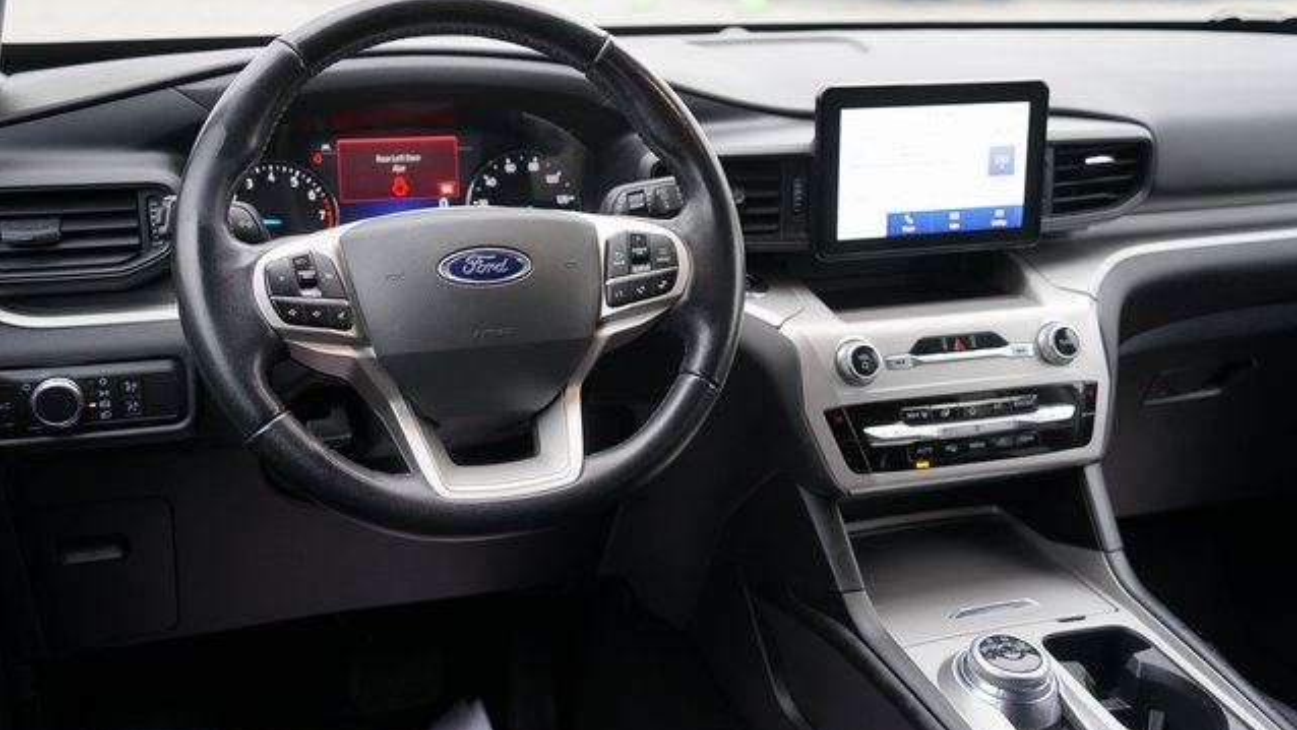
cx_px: 648
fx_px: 1410
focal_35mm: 41
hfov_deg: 49.4
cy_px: 316
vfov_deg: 29.0
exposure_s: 1/60
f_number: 4
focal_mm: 39
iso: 320
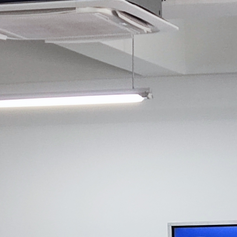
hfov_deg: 8.5
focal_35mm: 204
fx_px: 1580
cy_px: 384
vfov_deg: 8.3
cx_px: 232
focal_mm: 4.71
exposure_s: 1/50
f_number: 1.79
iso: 230
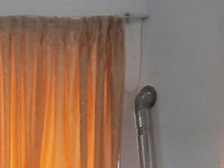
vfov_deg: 10.9
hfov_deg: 15.5
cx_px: -16
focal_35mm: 124
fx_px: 802
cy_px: 337
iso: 160
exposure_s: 1/60
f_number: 2
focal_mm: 4.6
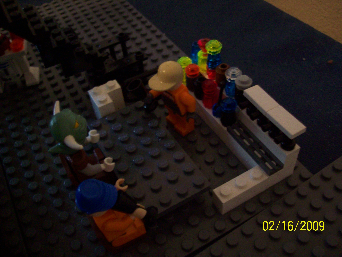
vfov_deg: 39.7
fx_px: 356
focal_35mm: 36
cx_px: 171
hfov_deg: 51.4
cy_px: 128
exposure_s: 1/8
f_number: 2.7
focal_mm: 6
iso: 200
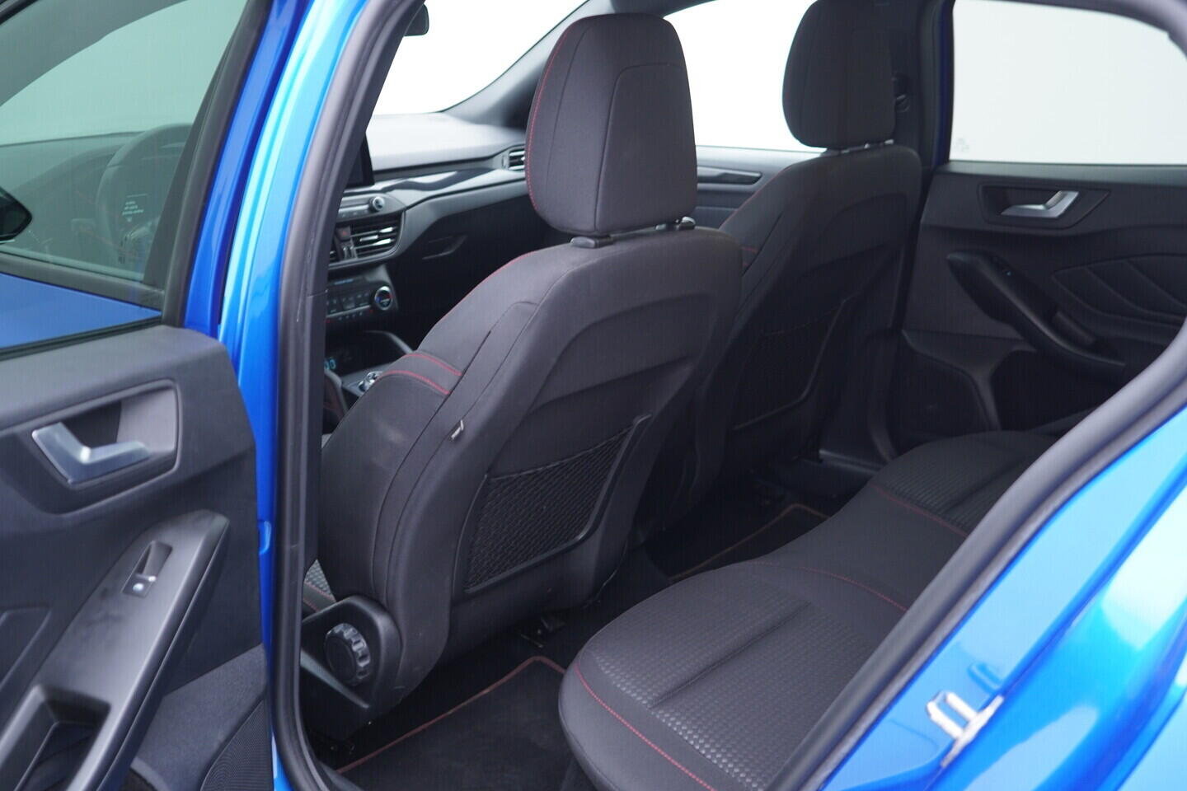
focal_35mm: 36
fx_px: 1187
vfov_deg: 36.9
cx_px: 594
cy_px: 396
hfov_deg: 53.1
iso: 320
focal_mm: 24
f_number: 2.8
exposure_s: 1/40
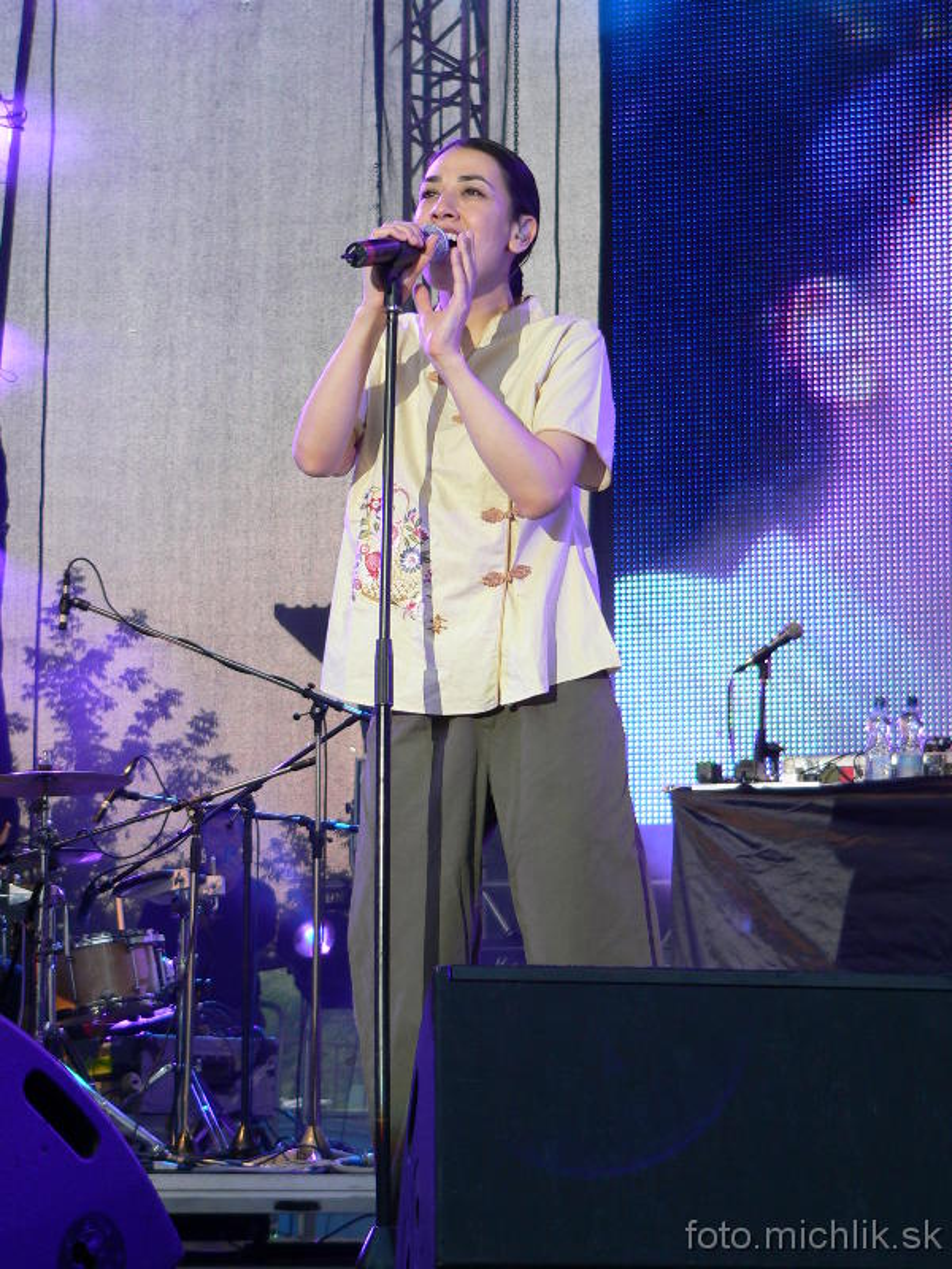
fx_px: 3337
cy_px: 634
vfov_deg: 21.5
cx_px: 476
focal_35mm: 91
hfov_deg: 16.2
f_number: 2.8
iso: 100
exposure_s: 1/40
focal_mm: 15.2
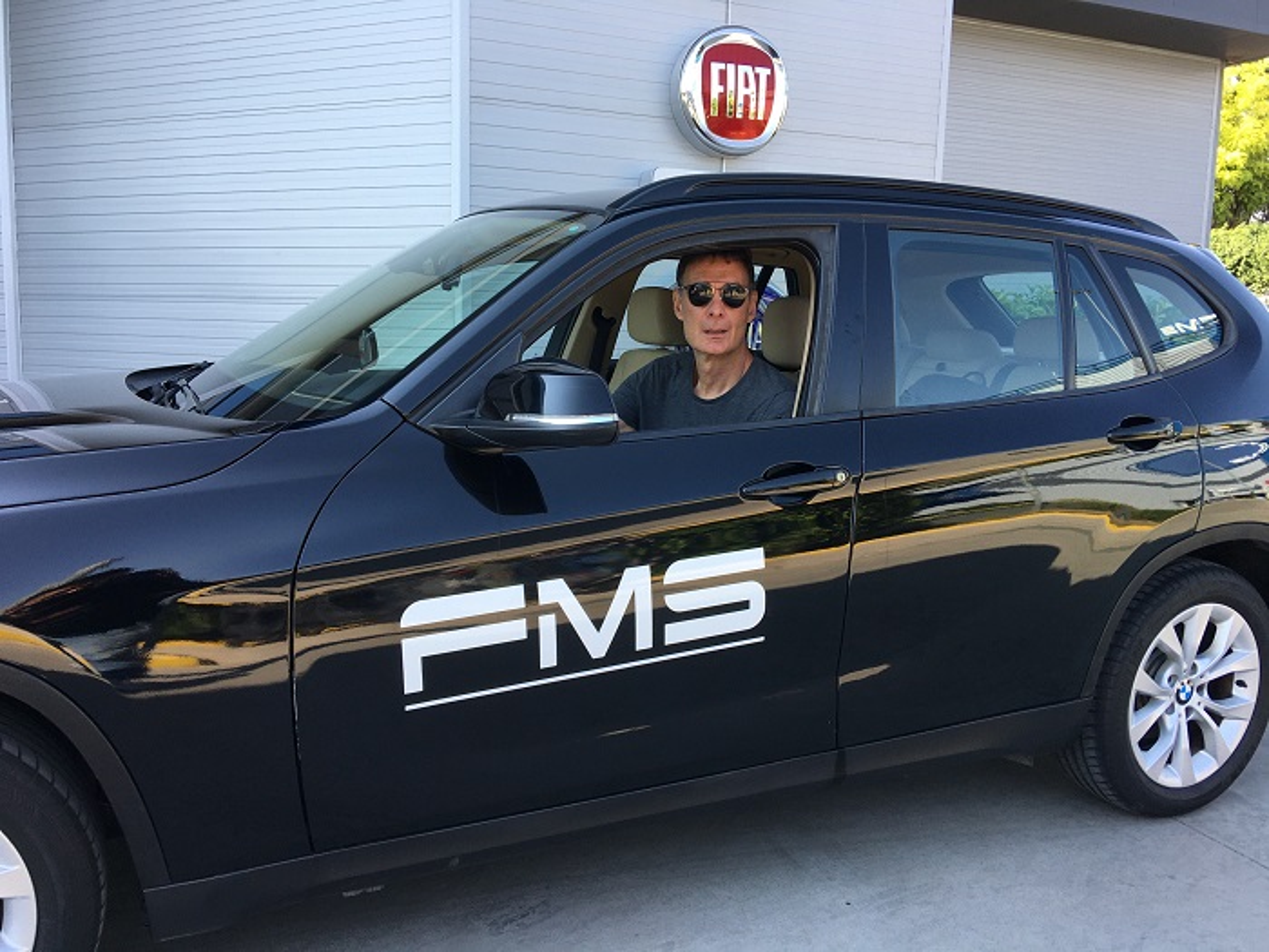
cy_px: 476
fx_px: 1063
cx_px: 634
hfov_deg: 61.7
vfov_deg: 48.2
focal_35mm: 29
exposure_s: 1/238
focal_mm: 4.15
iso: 25
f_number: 2.2
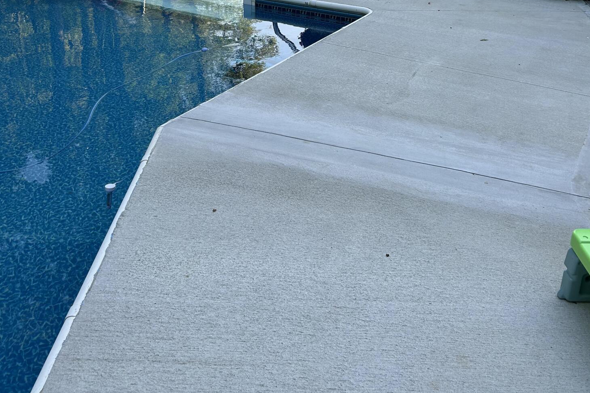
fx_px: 606
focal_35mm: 37
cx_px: 297
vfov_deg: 34.2
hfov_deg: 51.9
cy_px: 49
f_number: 1.5
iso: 50
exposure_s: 1/410
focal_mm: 5.7
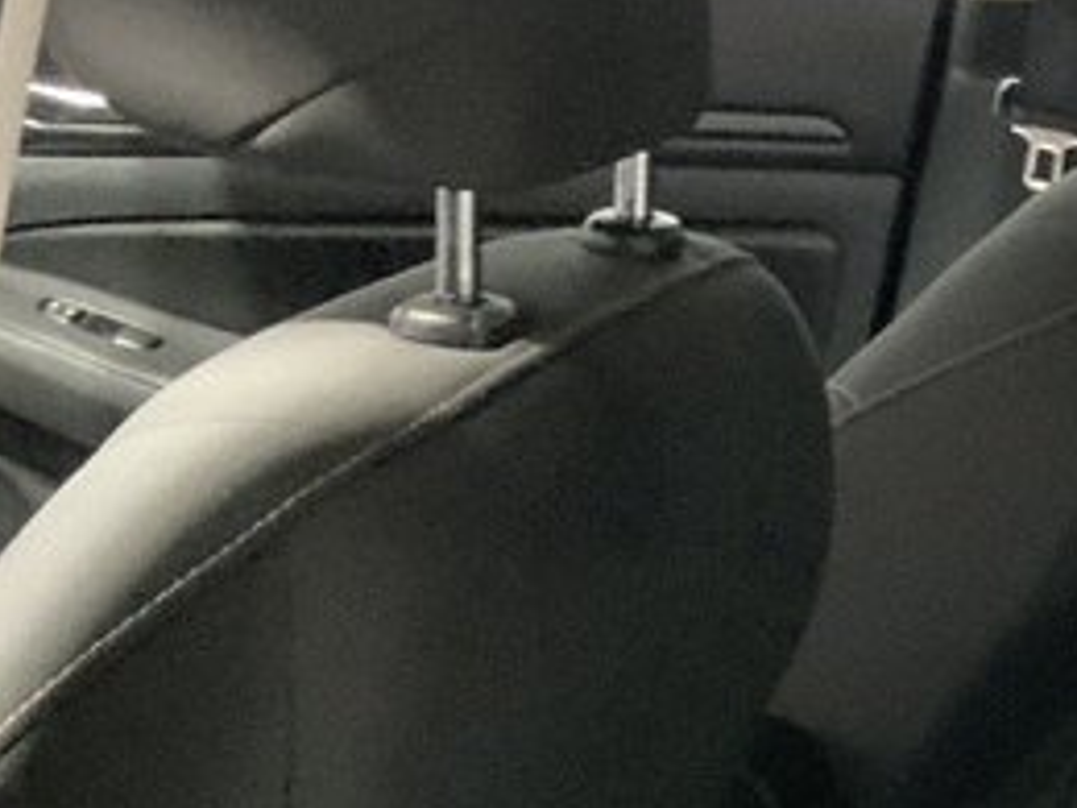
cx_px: 1847
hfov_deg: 16.0
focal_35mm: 107
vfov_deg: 13.6
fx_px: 3329
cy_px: 854
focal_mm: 3
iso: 250
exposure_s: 1/30
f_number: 1.8
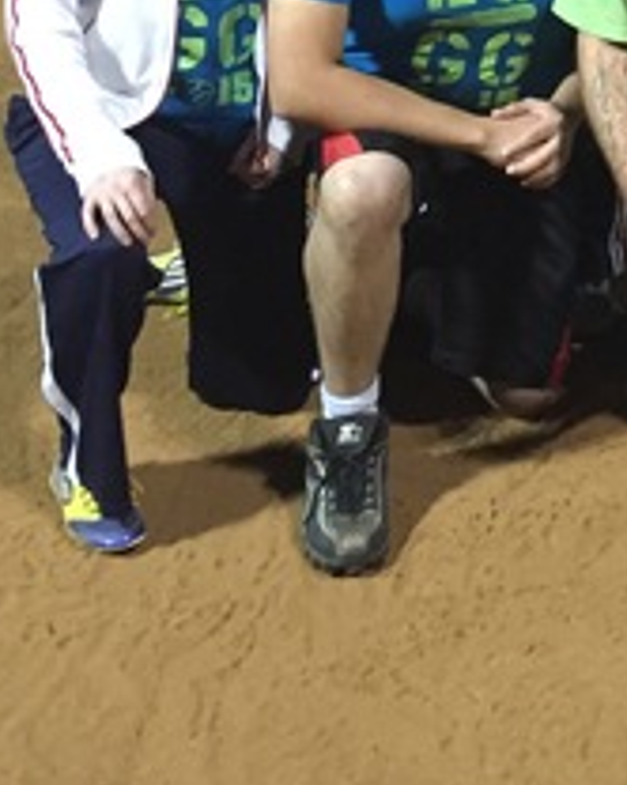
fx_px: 2277
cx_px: 963
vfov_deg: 18.4
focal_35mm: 98
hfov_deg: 14.5
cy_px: -208
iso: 250
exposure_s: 1/20
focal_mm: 4.15
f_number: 2.2
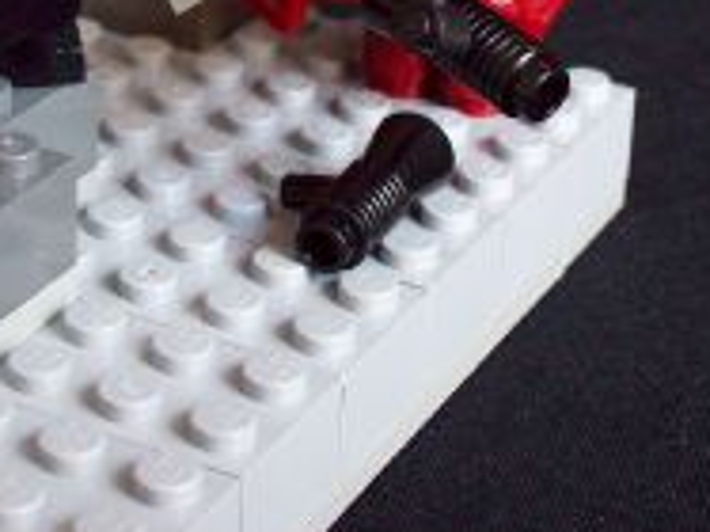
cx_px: 239
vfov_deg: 12.2
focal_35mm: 120
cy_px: -13
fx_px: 2460
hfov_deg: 16.4
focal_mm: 9.4
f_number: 3.4
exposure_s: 1/8
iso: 160
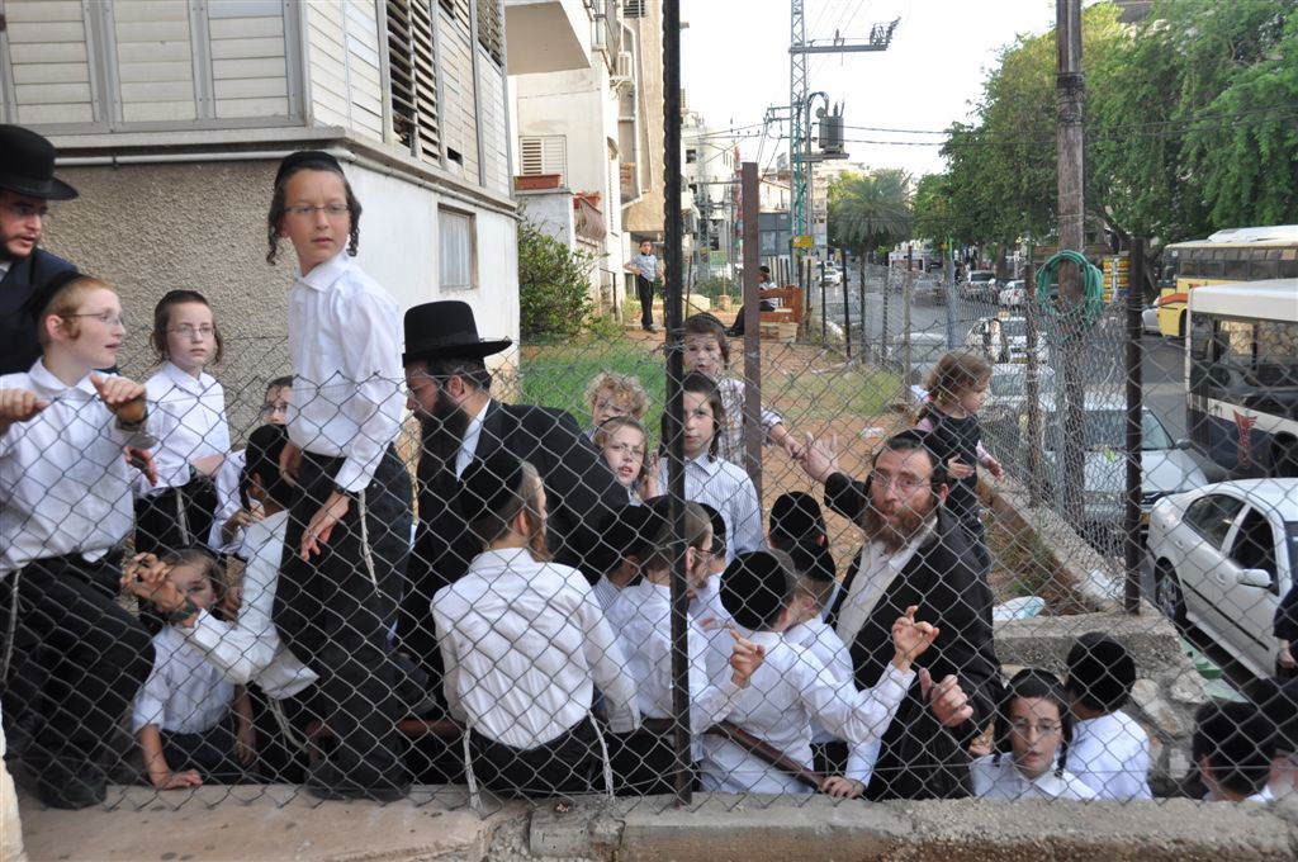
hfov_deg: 57.3
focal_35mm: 33
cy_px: 431
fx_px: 1188
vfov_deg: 39.9
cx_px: 649
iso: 200
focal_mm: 22
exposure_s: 1/160
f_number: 6.3
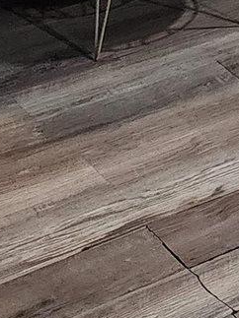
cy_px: -480
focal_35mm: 164
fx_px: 1511
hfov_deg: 7.7
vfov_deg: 10.2
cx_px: 744
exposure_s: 1/120
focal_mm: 6.4
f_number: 1.8
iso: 800
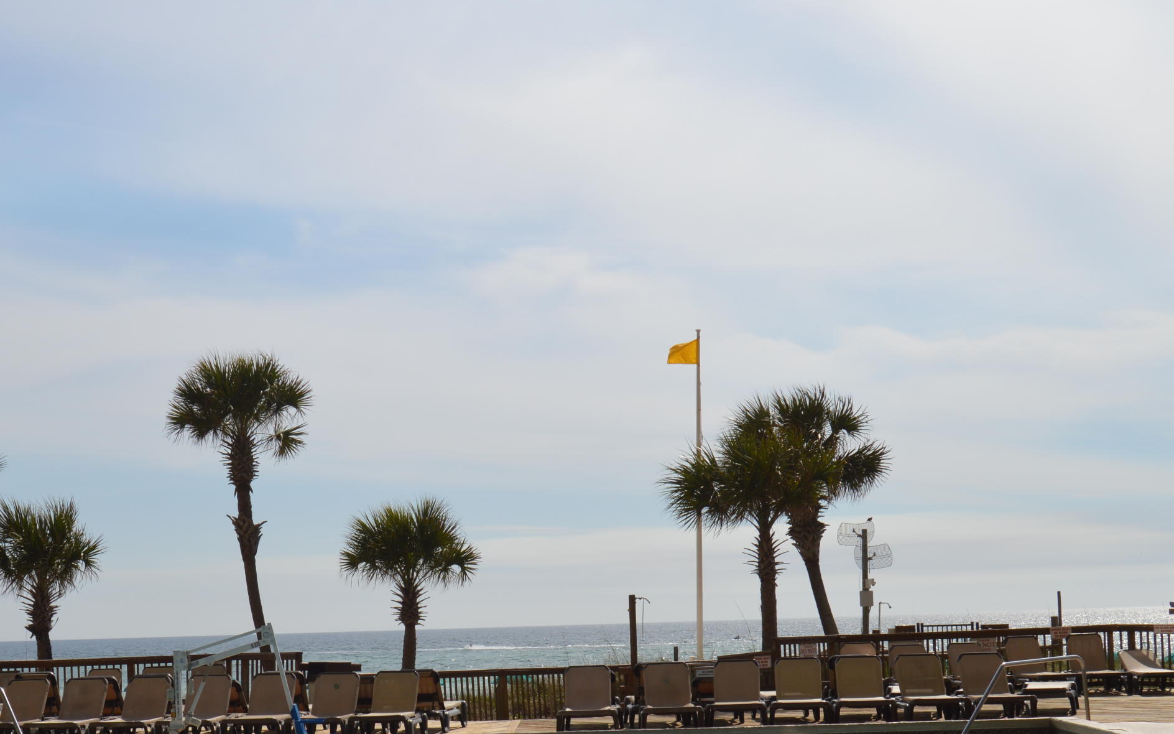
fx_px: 1786
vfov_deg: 23.0
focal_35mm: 56
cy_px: 550
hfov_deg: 36.3
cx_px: 486
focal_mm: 23
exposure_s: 1/400
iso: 100
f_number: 10
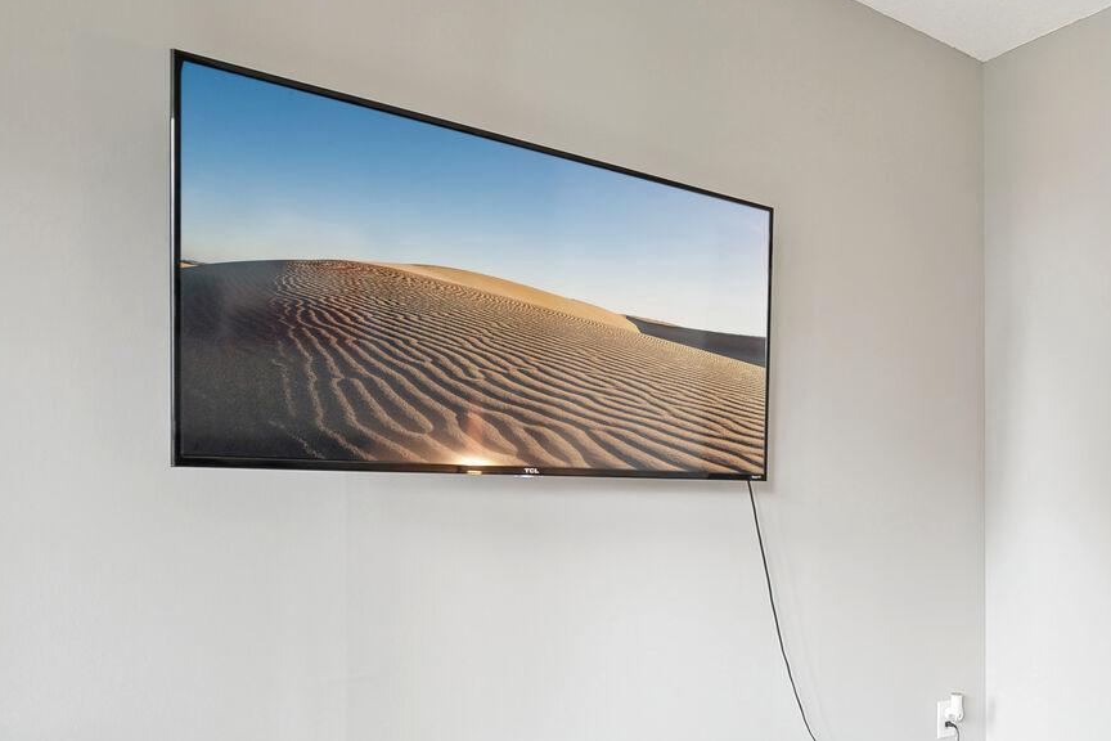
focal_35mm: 32
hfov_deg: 51.9
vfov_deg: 40.3
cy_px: 522
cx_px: 997
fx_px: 987
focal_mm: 16
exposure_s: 1/5
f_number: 8
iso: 200
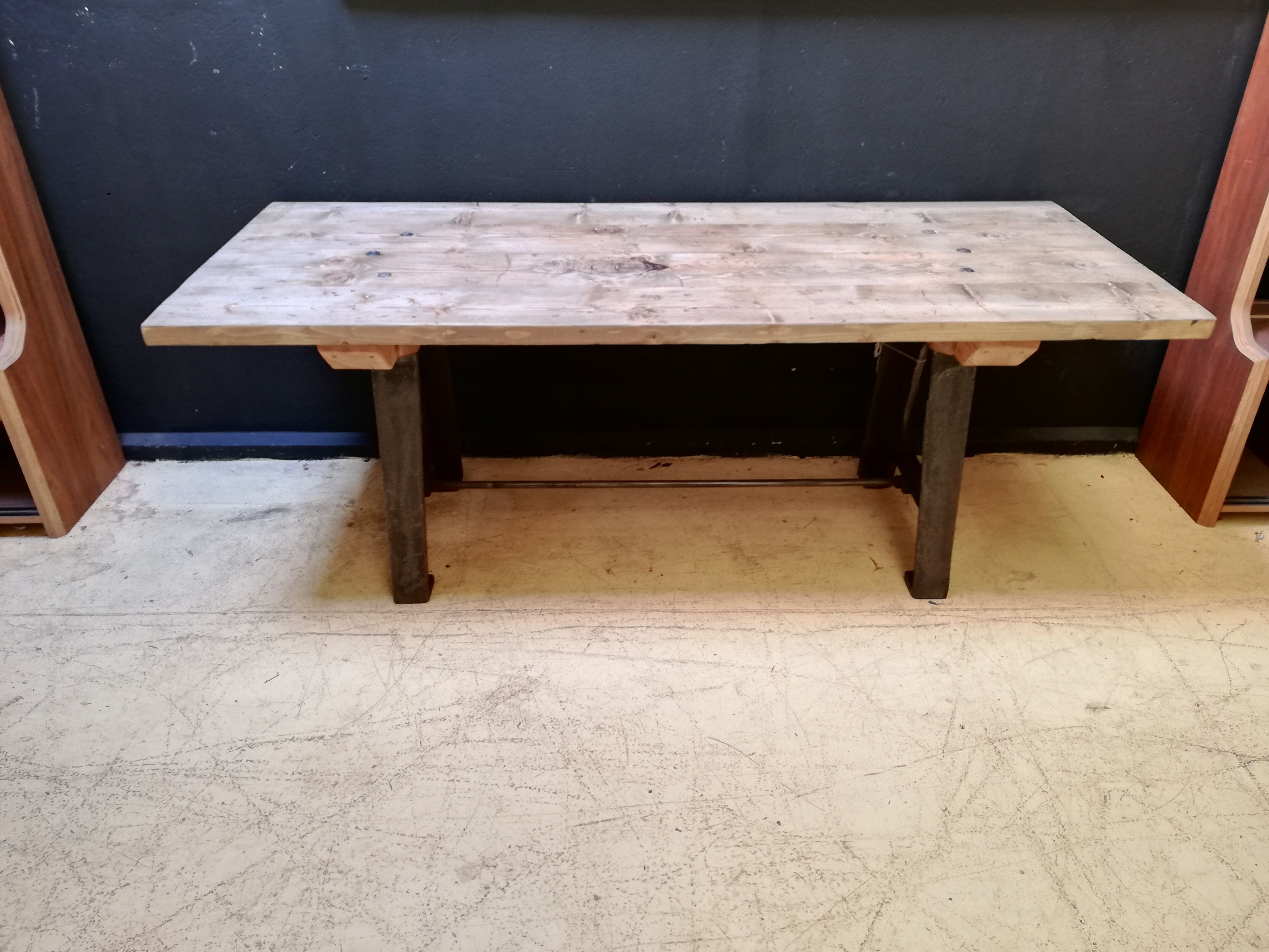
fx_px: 953
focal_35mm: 26
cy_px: 476
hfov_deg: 67.3
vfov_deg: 53.1
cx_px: 634
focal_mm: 3.81
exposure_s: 1/50
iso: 125
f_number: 2.2
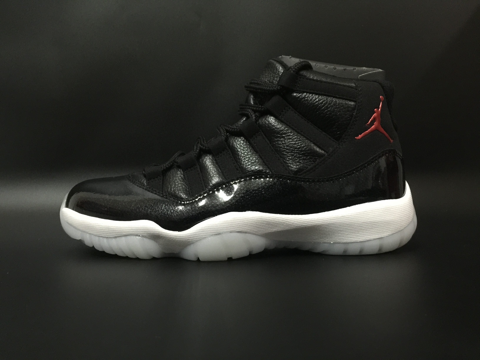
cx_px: 240
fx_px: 402
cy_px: 180
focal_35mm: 29
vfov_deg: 48.2
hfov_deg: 61.7
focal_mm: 4.15
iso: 160
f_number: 2.2
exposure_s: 1/4
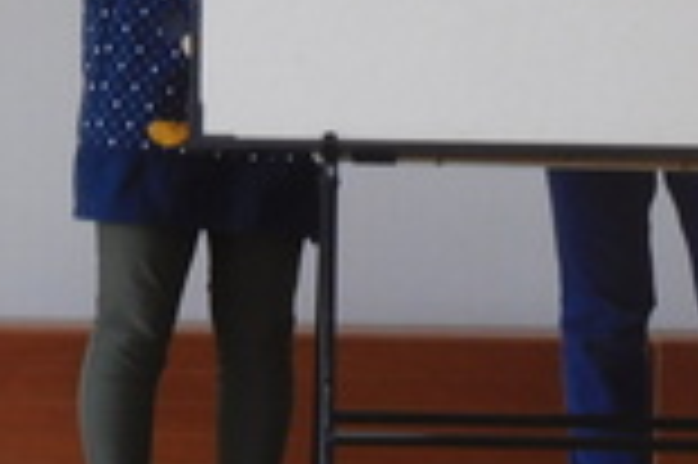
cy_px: -9
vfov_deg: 3.4
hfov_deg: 5.1
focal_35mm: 403
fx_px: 7805
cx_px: 639
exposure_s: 1/30
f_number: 5
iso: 180
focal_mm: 22.3
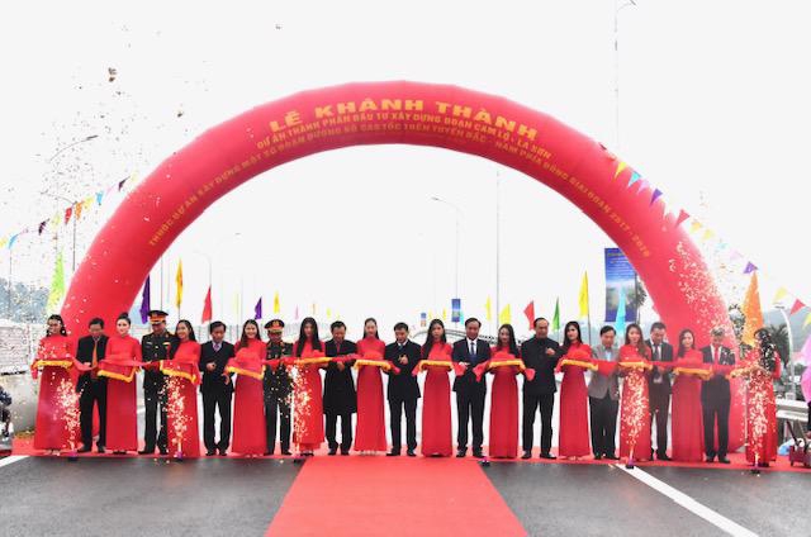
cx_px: 406
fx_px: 1180
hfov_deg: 37.9
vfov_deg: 25.6
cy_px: 268
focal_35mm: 52
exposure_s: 1/500
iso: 5000
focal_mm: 35
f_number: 13
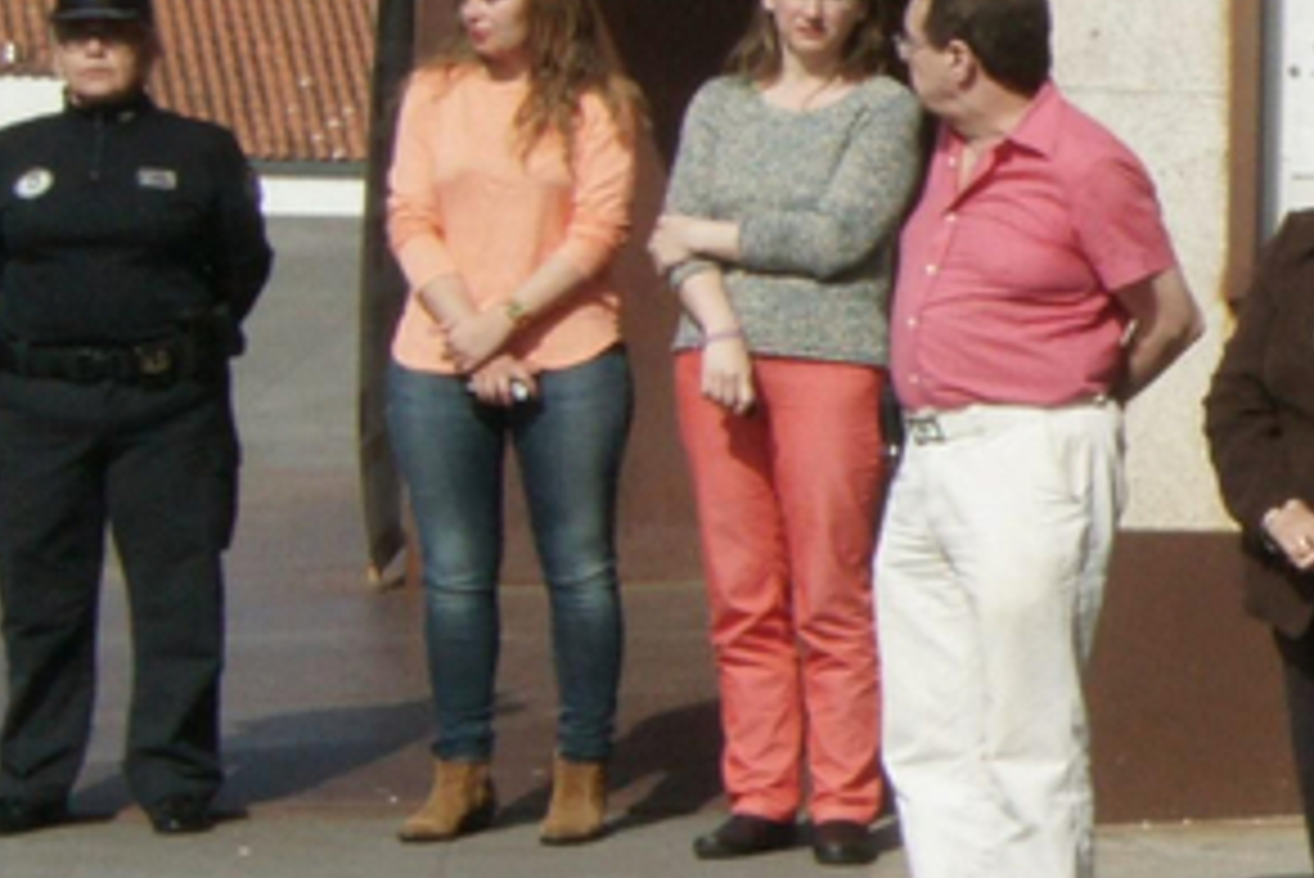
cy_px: 468
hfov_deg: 9.3
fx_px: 7011
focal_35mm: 192
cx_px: 3424
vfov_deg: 7.2
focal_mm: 35
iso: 800
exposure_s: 1/250
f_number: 22
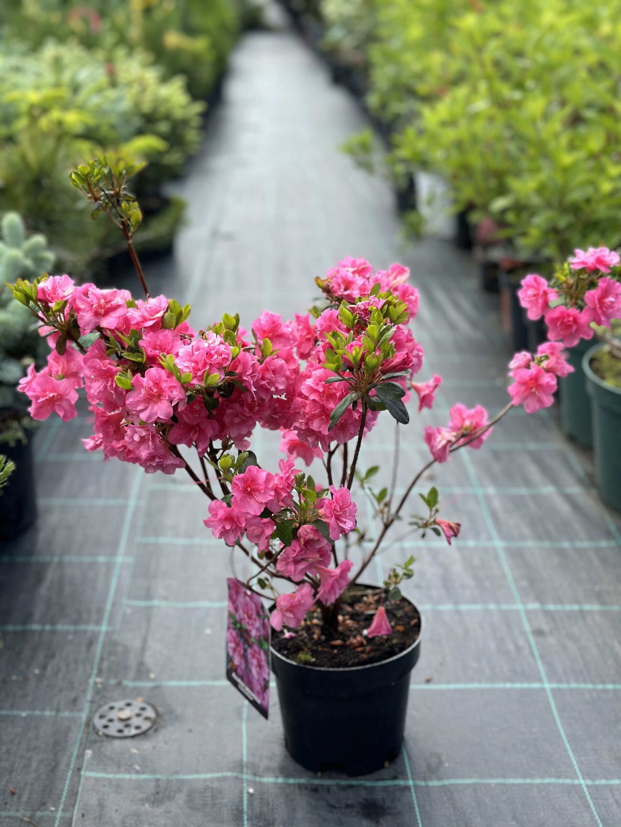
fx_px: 1148
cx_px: 310
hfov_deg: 30.3
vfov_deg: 39.7
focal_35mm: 48
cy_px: 414
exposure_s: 1/1848
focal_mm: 6.86
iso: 80
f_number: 1.78
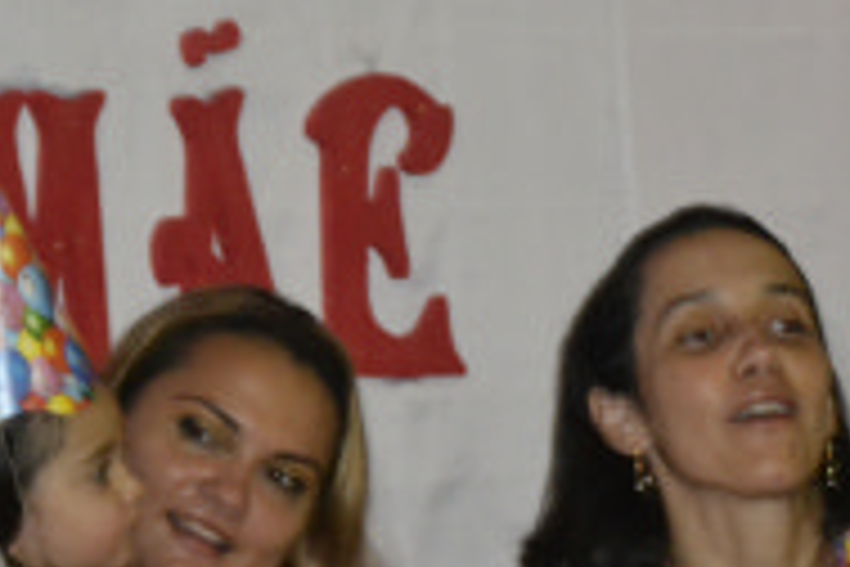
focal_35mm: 357
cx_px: 571
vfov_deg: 3.8
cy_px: 668
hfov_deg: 5.8
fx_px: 8429
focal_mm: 90
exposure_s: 1/60
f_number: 5.6
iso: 3200
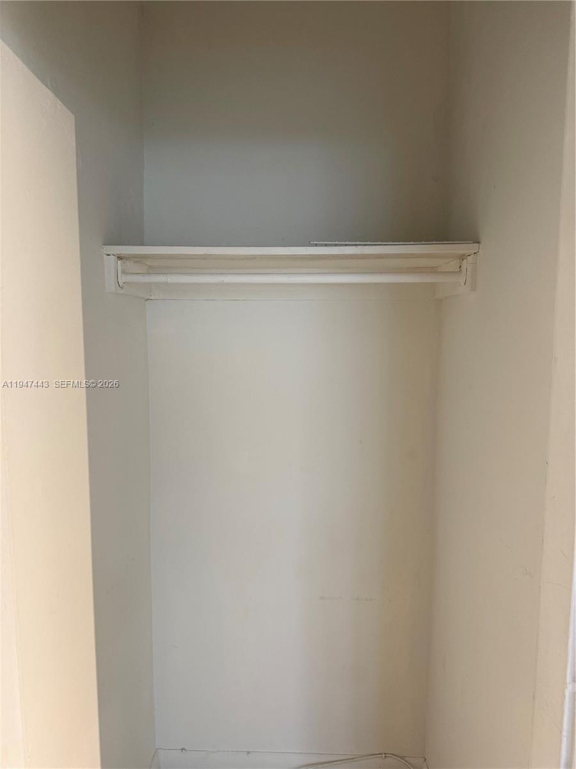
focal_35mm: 24
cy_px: 384
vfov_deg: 71.6
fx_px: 532
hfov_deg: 56.8
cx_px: 288
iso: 250
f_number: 1.78
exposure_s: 1/60
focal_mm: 6.76
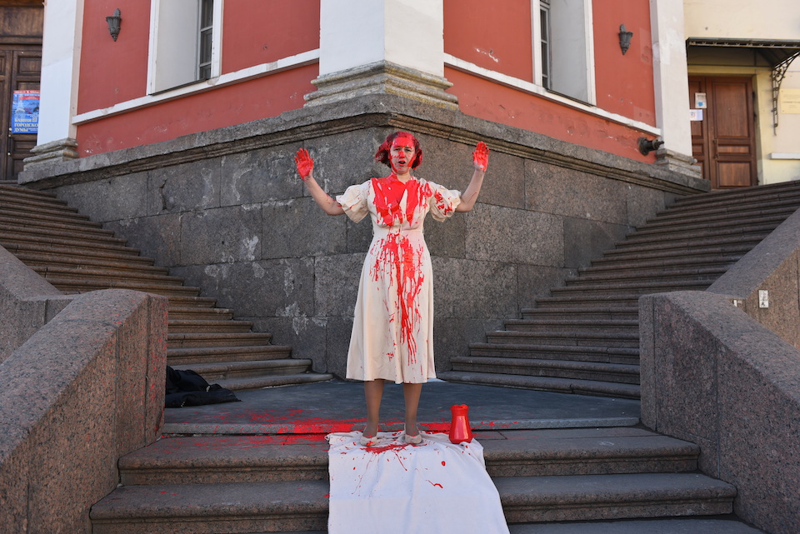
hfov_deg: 58.7
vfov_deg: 41.2
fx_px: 711
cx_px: 400
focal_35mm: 32
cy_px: 267
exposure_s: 1/320
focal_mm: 32
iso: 200
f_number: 5
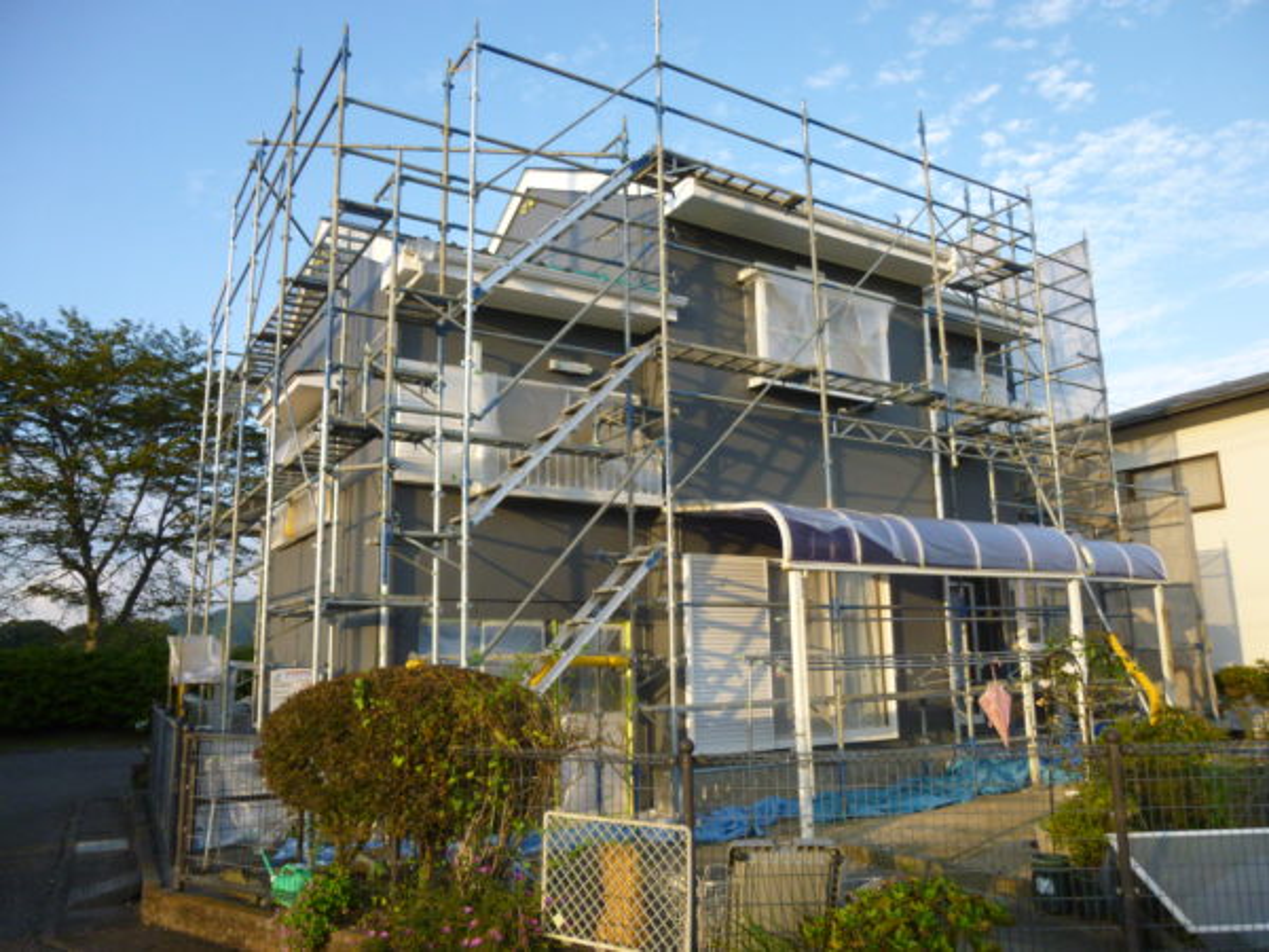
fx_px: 916
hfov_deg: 69.4
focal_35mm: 25
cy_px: 476
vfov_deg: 54.9
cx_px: 634
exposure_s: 1/320
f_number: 3.1
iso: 100
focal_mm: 4.5
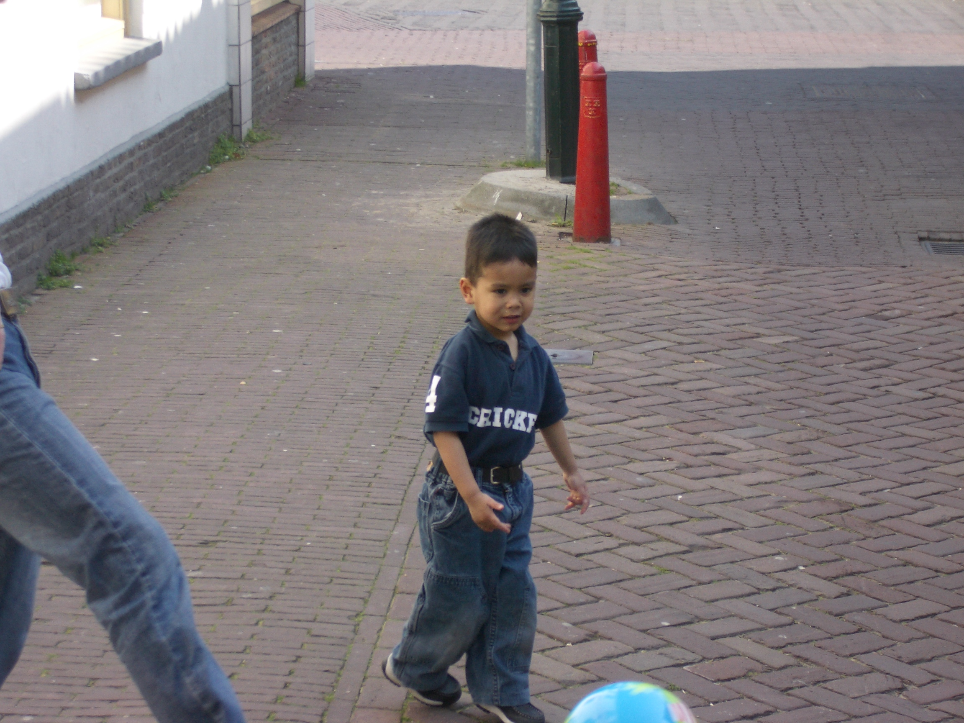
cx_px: 482
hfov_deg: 18.7
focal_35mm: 105
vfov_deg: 14.1
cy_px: 362
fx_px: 2924
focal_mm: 17.4
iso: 50
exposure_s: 1/160
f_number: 4.8
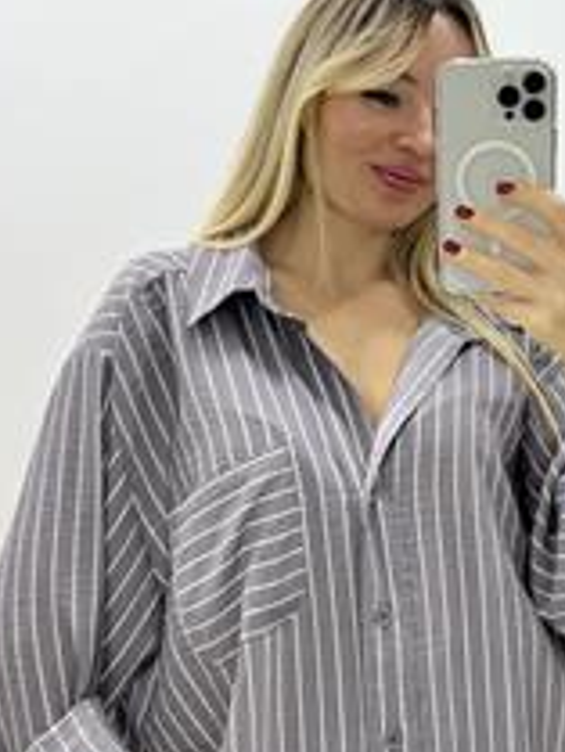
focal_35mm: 58
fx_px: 1261
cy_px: 313
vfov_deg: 33.1
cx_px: 414
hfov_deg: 25.0
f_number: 1.5
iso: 100
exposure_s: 1/100
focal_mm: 5.7
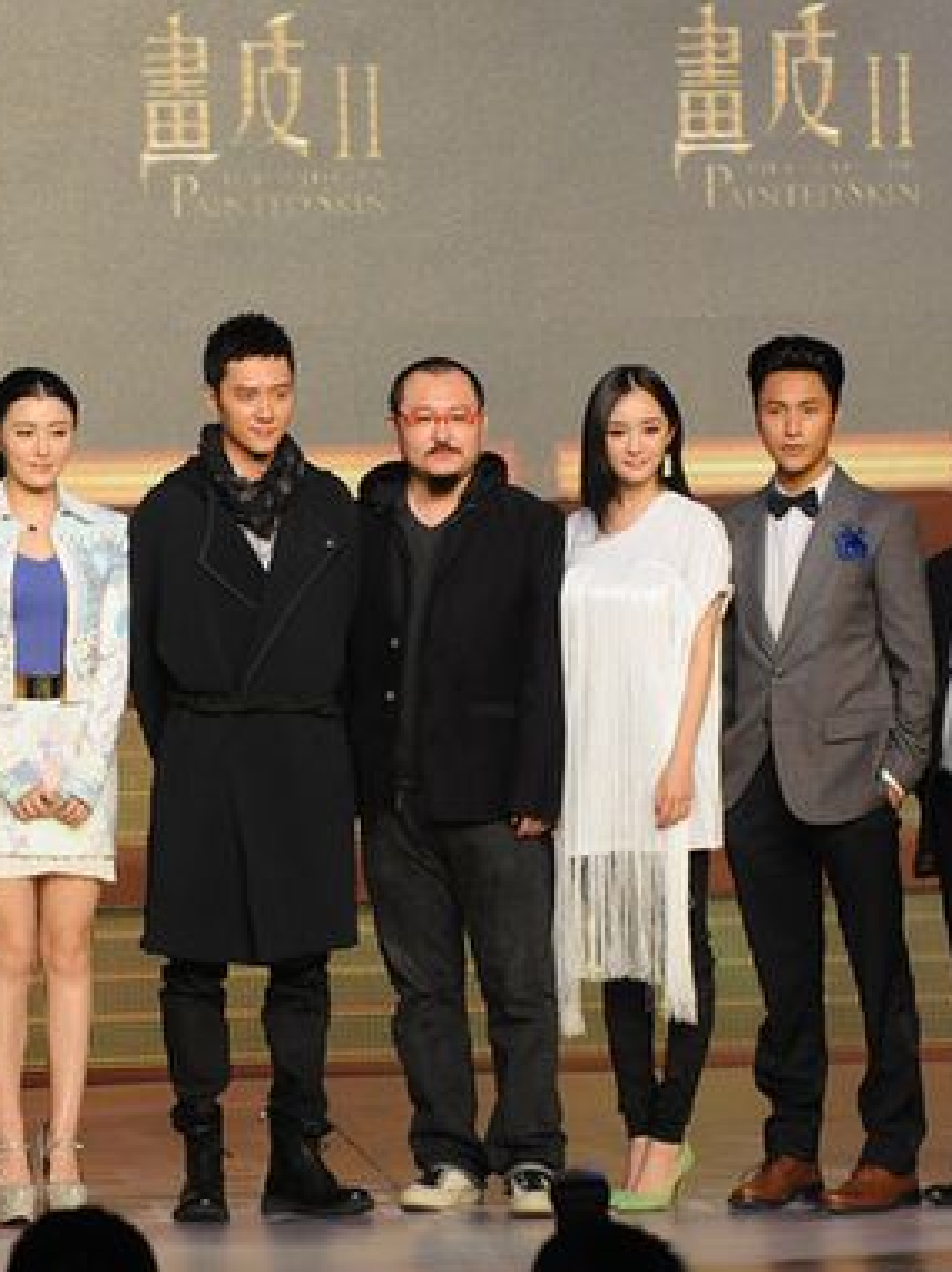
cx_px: 327
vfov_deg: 7.8
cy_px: 636
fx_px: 9293
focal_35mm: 253
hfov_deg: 5.9
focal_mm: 116
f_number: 4.5
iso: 800
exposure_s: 1/200
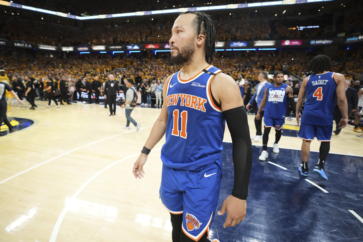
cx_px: 182
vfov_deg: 73.7
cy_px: 121
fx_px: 161
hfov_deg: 96.7
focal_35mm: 16
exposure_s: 1/1600
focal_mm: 16
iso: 4000
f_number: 2.8
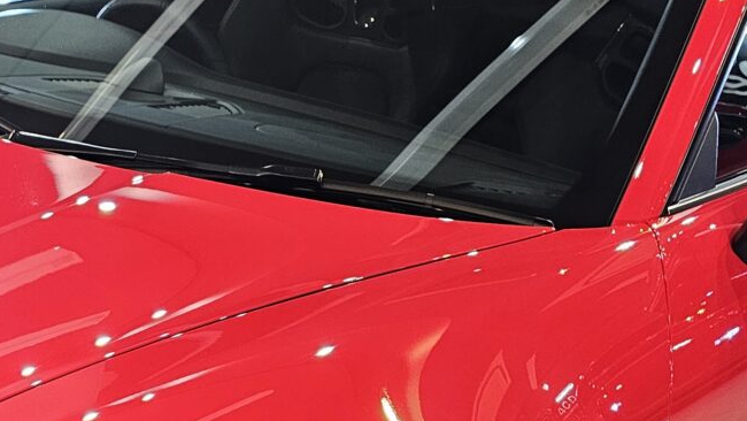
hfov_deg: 27.1
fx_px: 1466
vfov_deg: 15.5
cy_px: 554
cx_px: 13
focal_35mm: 74
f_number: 1.7
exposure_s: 1/100
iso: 400
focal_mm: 6.3
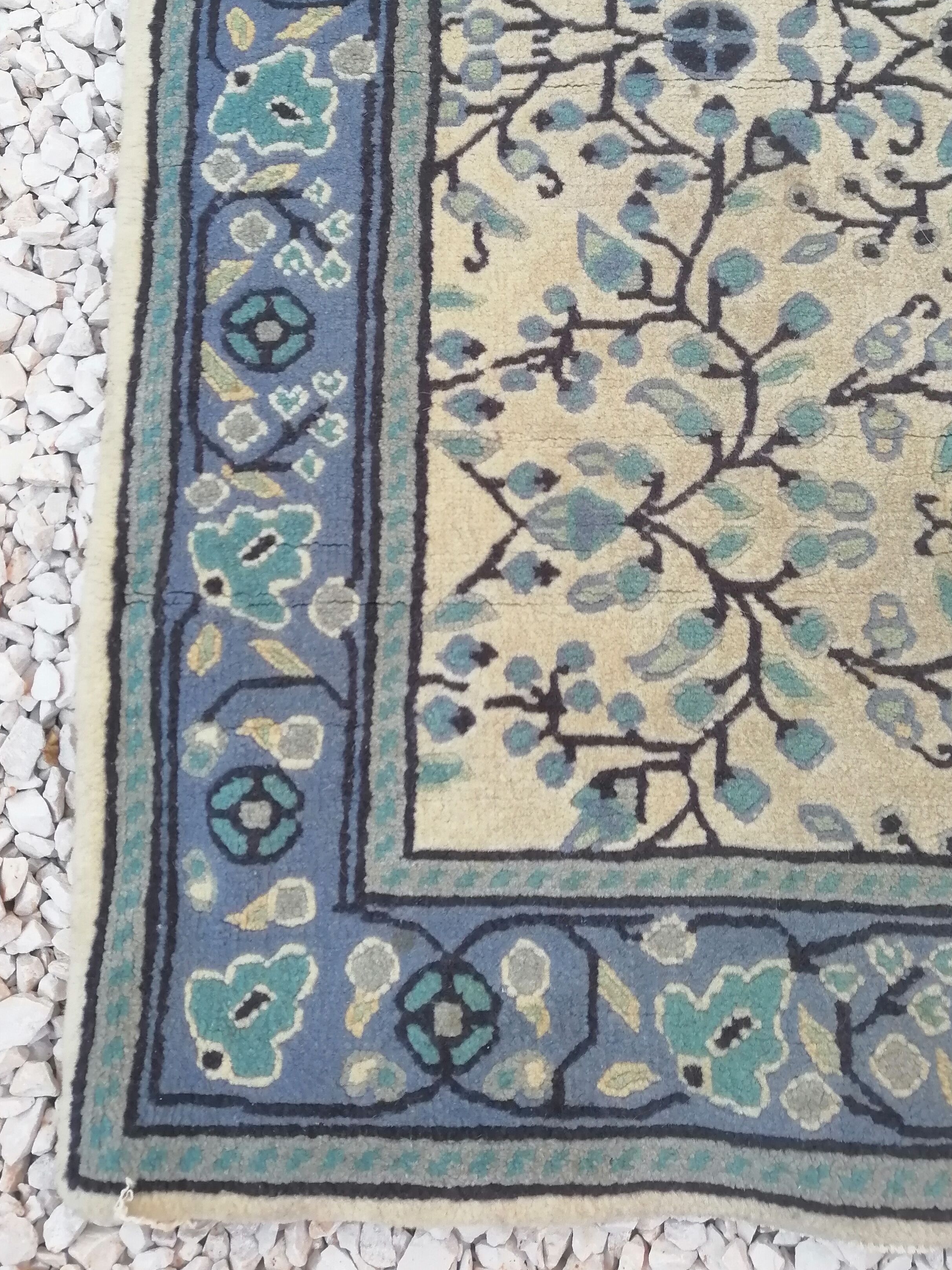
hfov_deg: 39.6
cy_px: 491
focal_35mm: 36
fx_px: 1320
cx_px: 521
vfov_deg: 50.9
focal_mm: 5.4
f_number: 1.8
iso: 160
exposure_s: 1/100
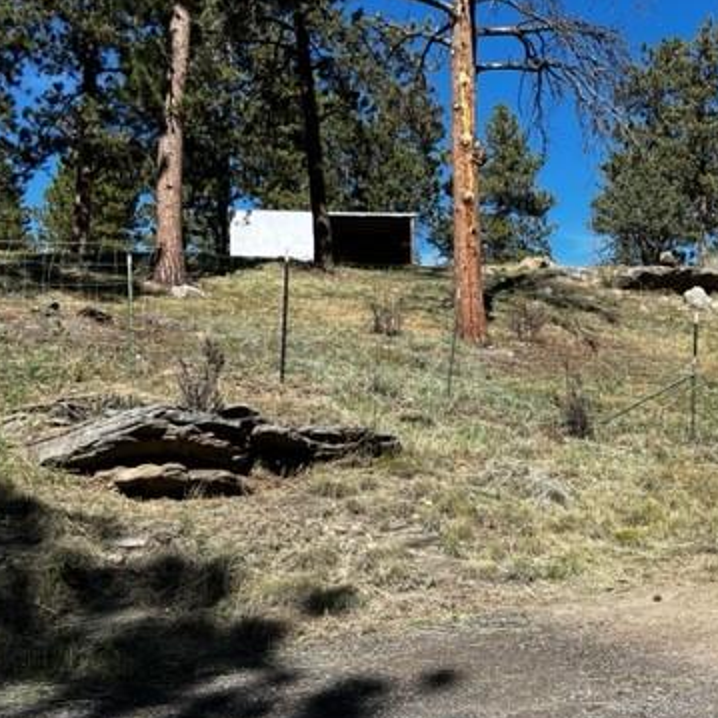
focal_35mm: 41
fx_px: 962
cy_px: 266
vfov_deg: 40.6
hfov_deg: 39.7
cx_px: 550
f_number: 1.6
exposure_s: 1/2688
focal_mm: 5.1
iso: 50
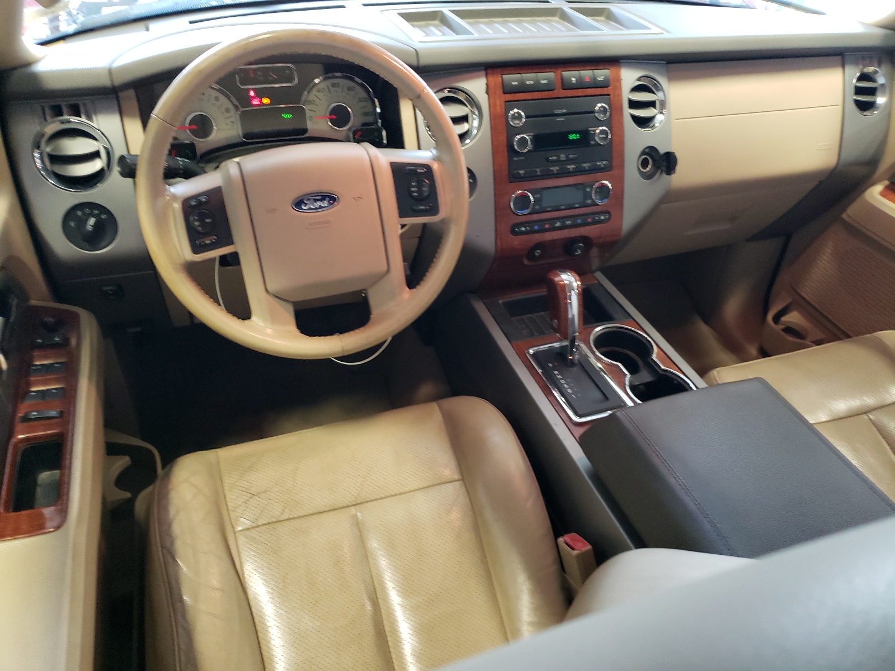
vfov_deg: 53.1
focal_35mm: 26
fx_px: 672
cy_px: 336
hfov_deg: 67.3
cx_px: 448
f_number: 1.5
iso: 309
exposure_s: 1/30
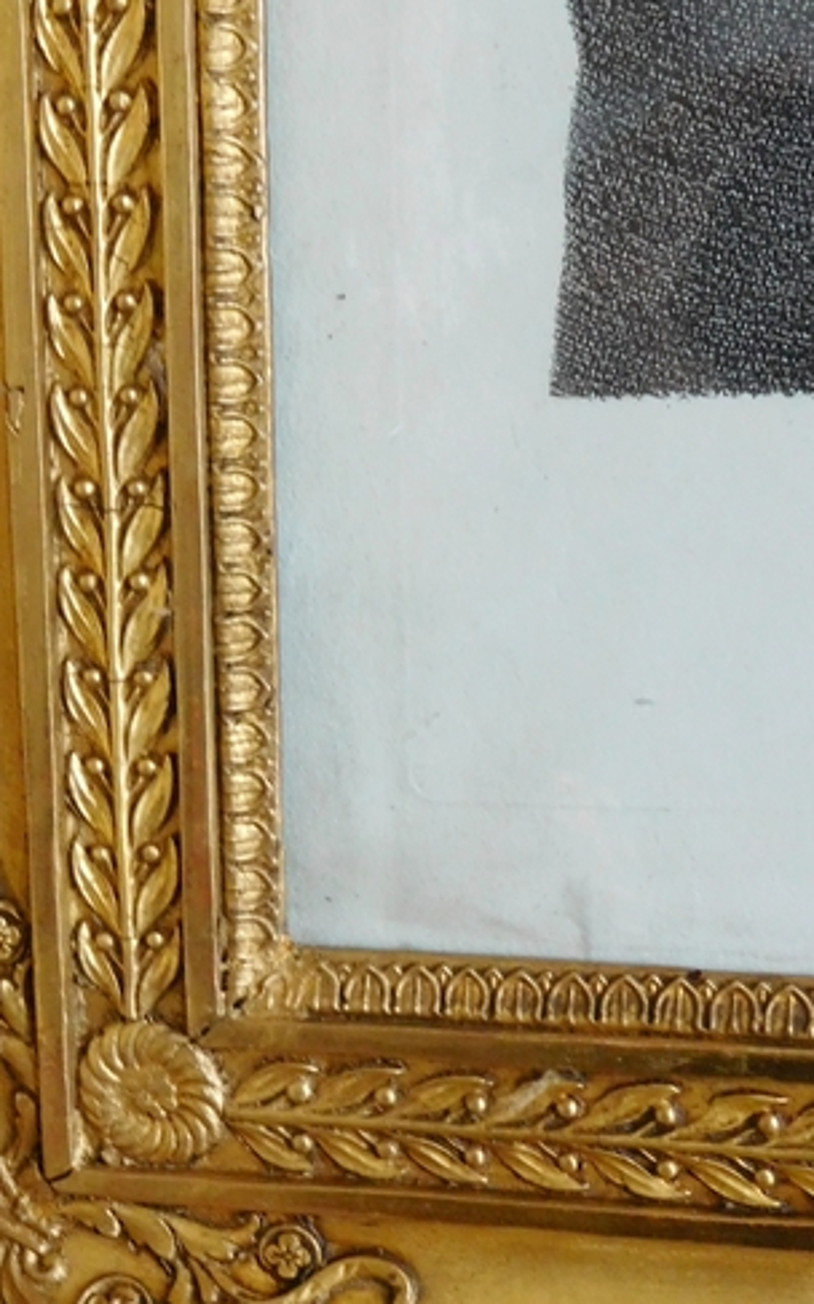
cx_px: 262
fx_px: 2167
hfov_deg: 21.2
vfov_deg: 33.5
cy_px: 661
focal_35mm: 61
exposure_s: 1/20
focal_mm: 6.2
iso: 400
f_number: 3.8
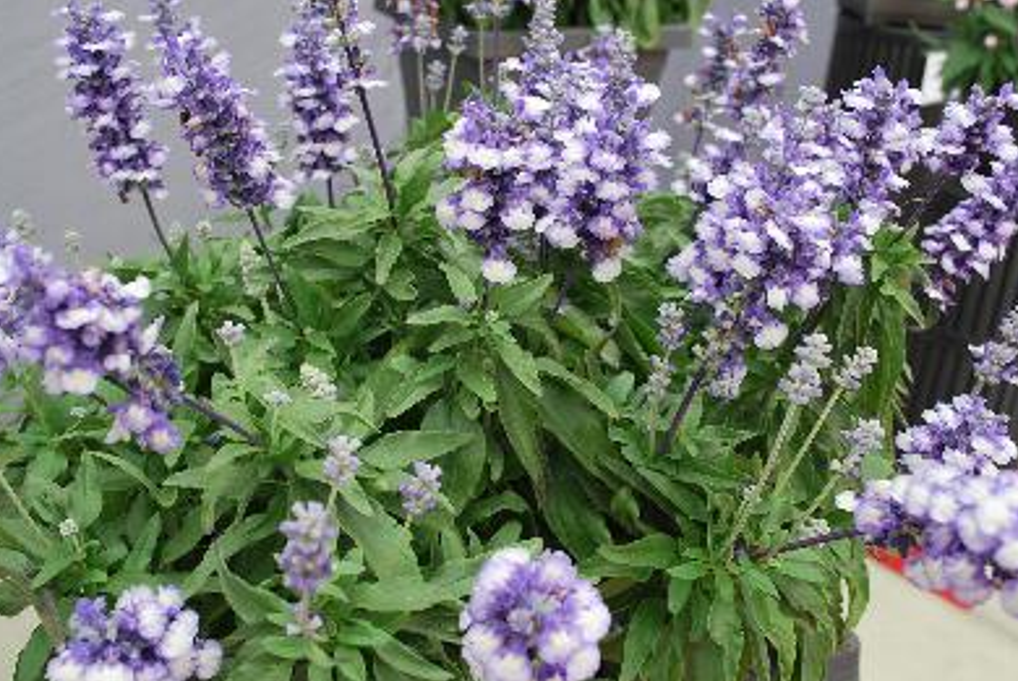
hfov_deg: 48.4
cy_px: 344
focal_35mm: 40
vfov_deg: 33.5
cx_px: 504
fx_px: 1132
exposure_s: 1/60
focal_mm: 26
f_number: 7.1
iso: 200
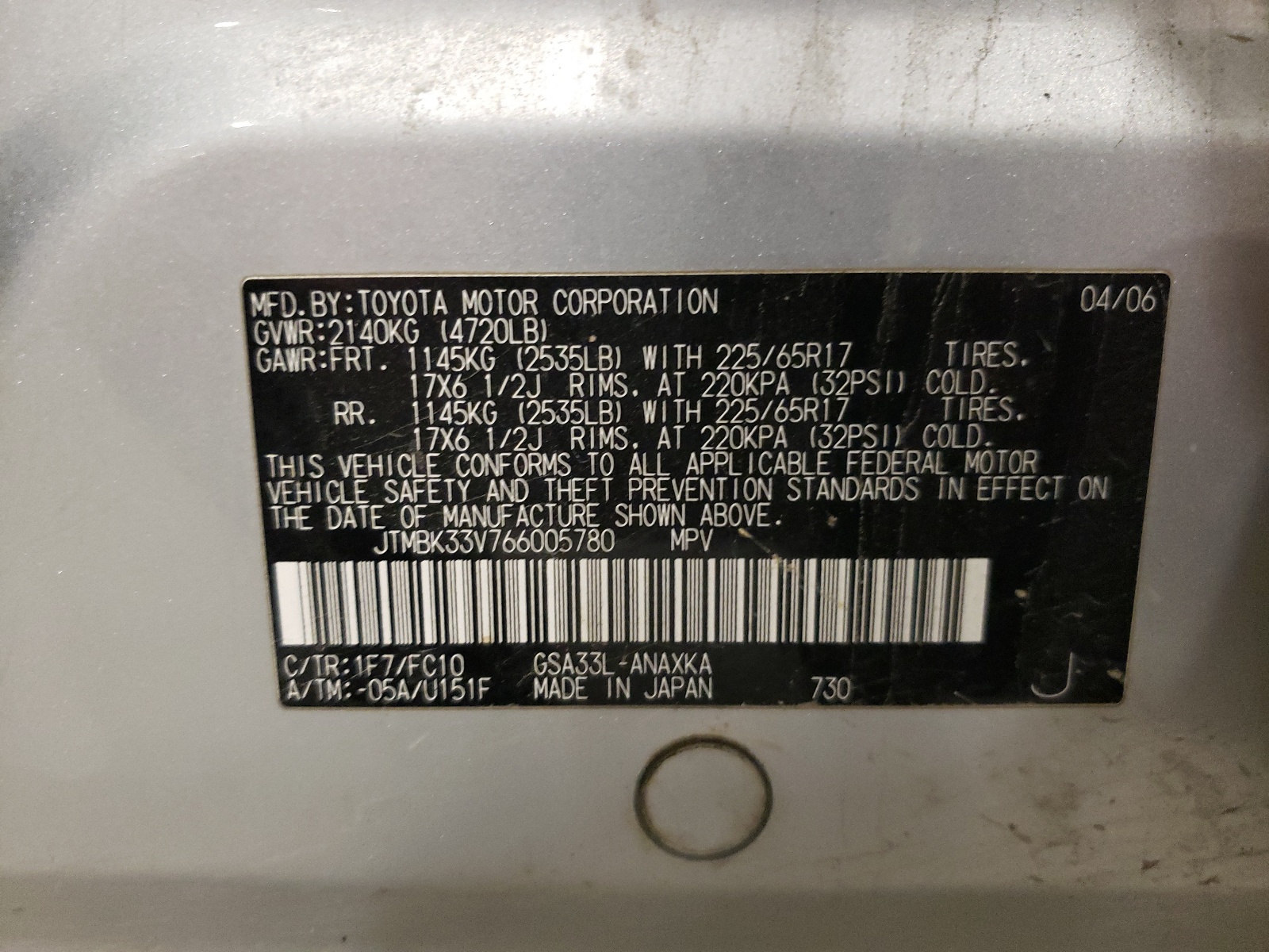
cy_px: 476
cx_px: 634
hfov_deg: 67.3
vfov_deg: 53.1
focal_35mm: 26
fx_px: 953
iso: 442
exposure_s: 1/24
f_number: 1.5
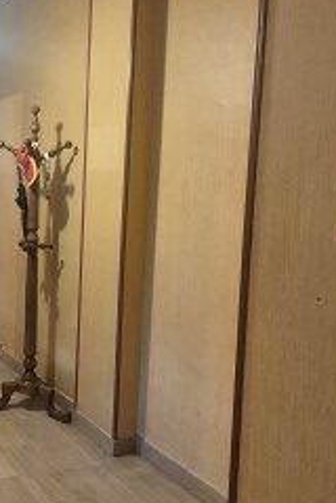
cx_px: -38
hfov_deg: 32.3
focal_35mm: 36
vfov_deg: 52.9
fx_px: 504
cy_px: 207
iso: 1000
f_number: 2.2
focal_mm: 1.74
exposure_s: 1/50
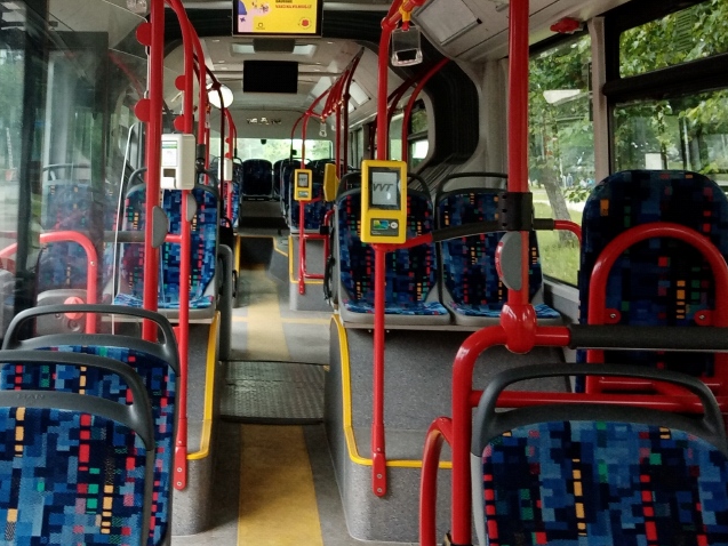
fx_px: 1031
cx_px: 215
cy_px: 91
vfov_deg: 28.9
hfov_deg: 38.2
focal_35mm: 49
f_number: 1.8
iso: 168
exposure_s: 1/33.3
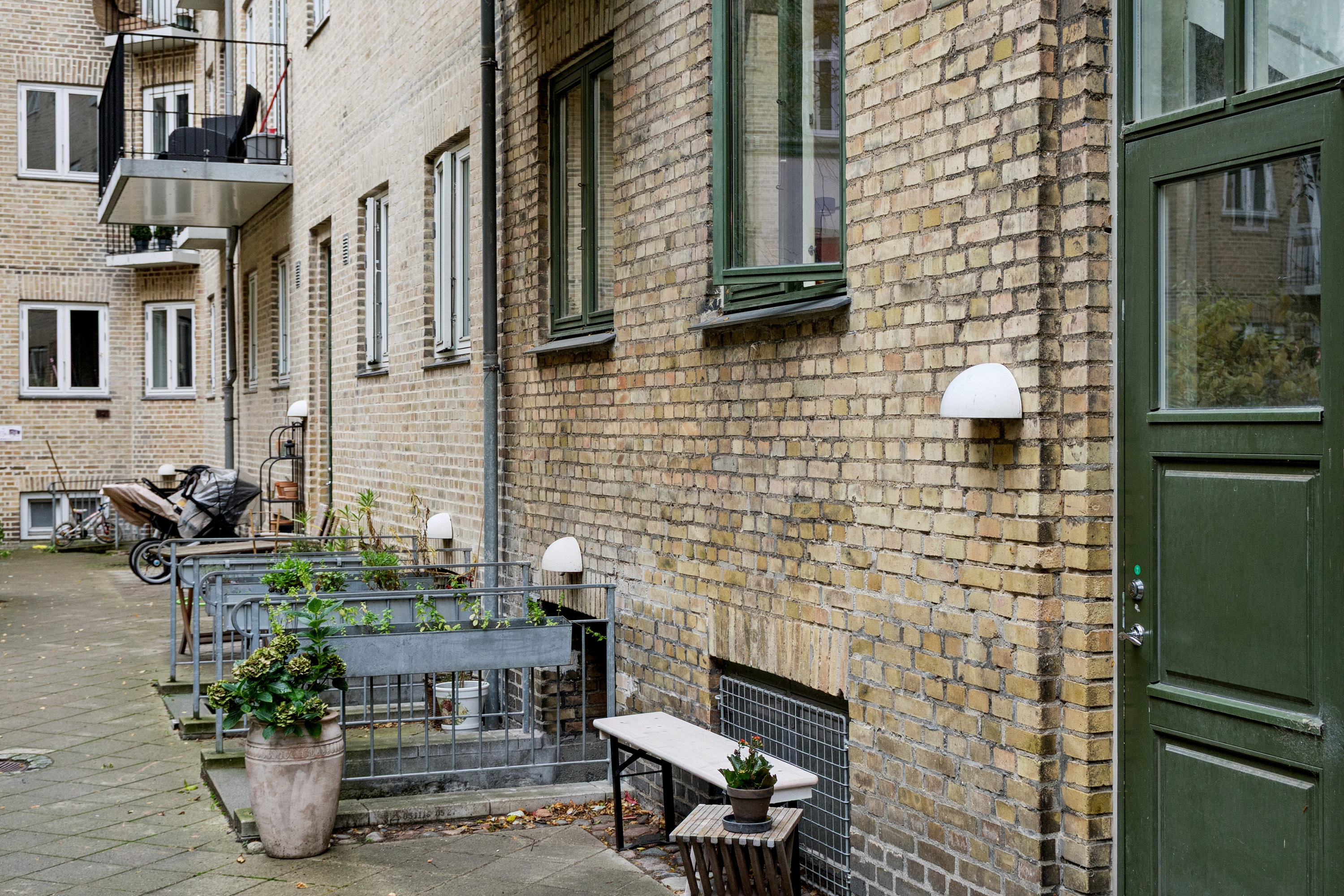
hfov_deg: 43.6
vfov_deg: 29.9
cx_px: 672
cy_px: 448
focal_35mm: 45
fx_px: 1680
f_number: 5.6
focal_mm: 30
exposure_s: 1/20
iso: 250
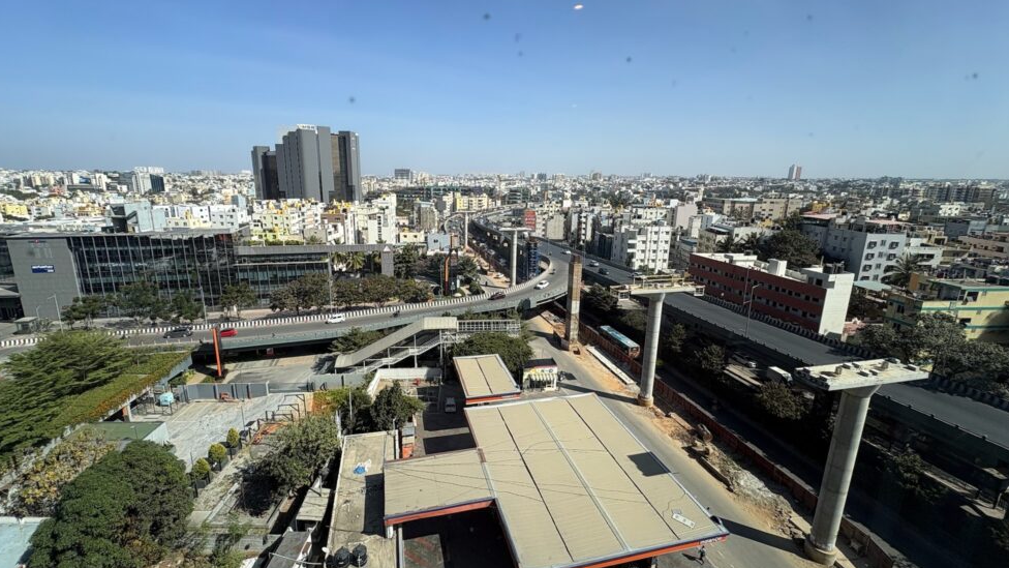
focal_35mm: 16
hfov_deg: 99.3
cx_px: 486
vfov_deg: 67.1
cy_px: 273
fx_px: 428
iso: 40
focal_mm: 2.22
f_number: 2.2
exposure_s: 1/324
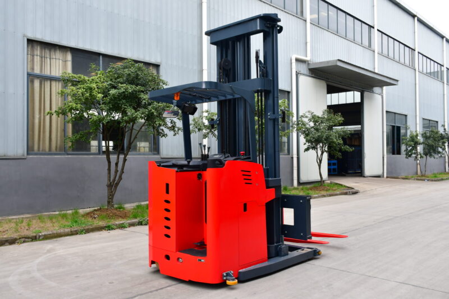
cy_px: 150
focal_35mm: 33
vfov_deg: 40.0
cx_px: 224
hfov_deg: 57.2
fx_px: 411
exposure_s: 1/100
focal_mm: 22
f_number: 8
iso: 200
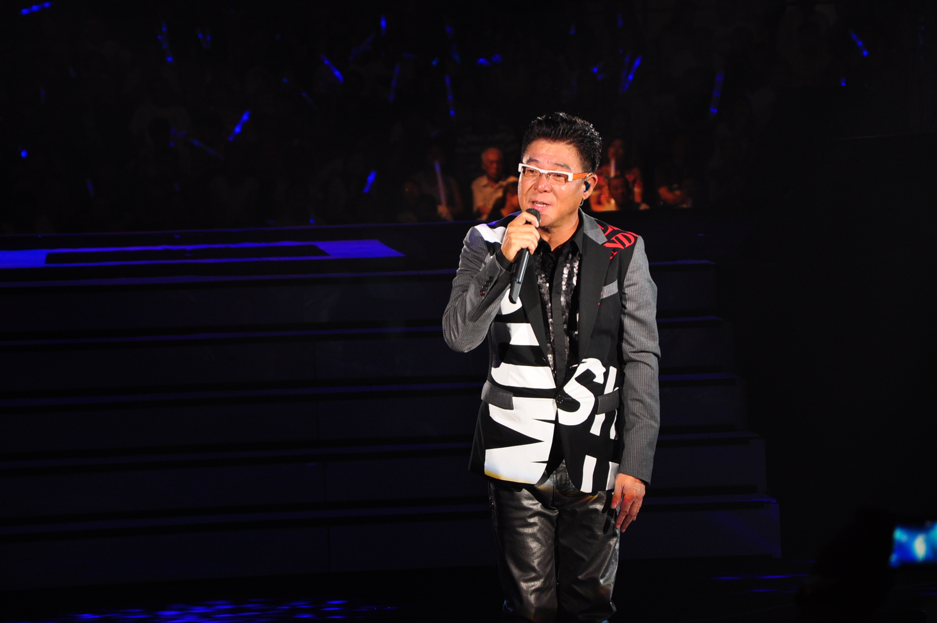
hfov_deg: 13.1
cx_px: 468
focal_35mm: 158
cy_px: 312
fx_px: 4094
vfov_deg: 8.7
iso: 400
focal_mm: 105
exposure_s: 1/80
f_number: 5.6
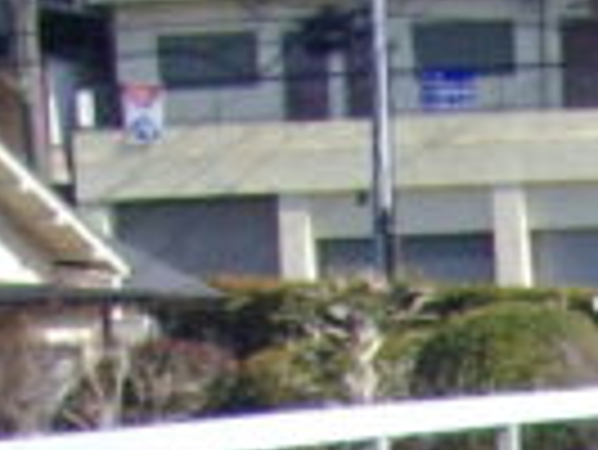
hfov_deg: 6.5
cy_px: 1404
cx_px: 1574
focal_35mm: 284
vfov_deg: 5.0
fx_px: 4911
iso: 100
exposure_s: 1/250
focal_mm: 6.2
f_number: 5.6
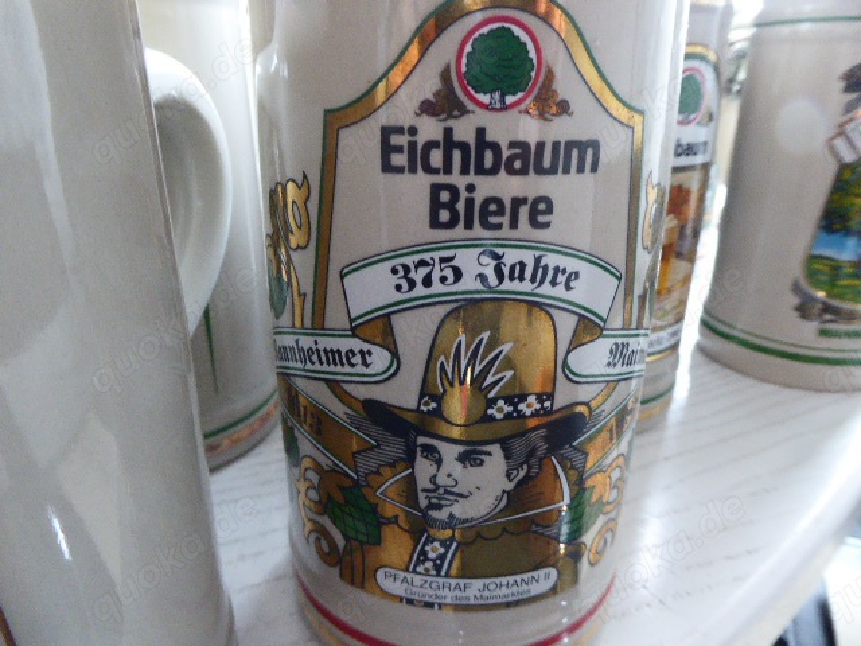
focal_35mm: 25
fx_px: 622
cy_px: 323
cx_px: 430
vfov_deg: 54.9
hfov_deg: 69.4
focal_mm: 4.3
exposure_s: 1/25
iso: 400
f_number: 3.3
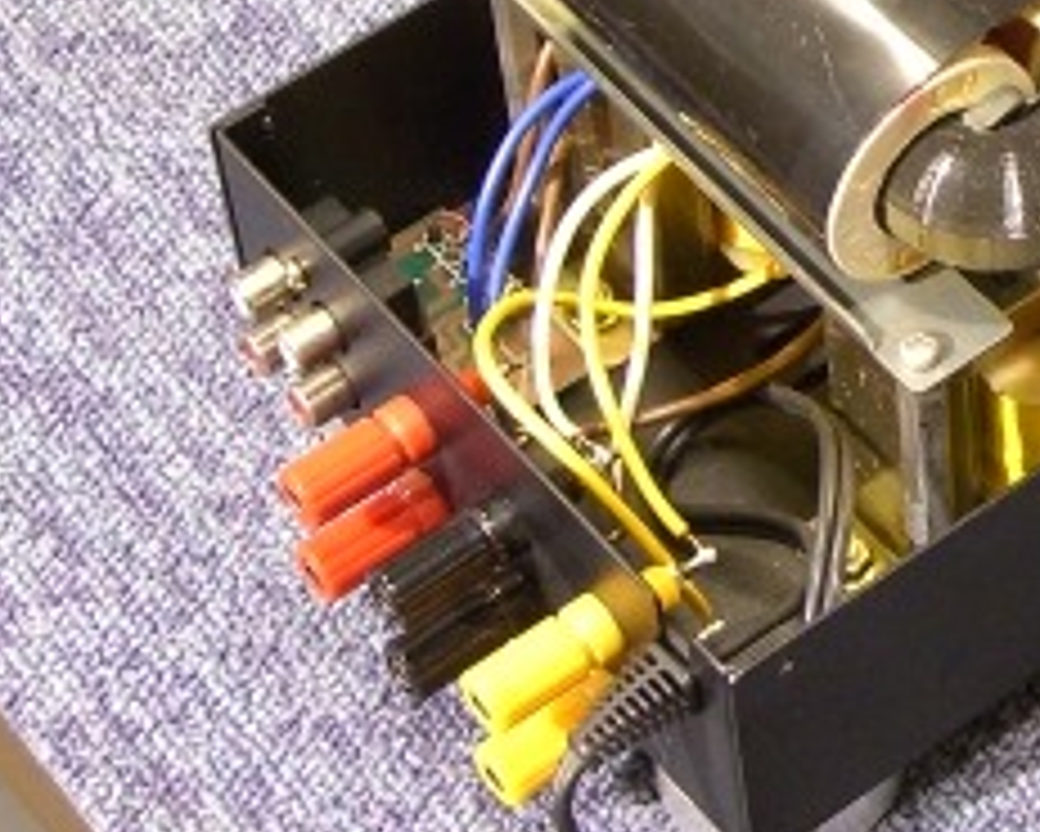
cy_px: 0
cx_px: 1234
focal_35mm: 154
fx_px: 4742
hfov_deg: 12.2
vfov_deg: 10.0
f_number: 3.6
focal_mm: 11.8
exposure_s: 1/10
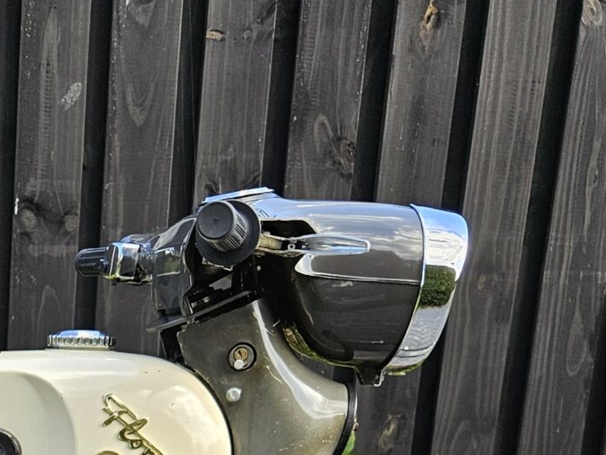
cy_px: 742
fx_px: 1471
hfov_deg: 21.2
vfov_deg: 15.7
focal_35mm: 84
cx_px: -171
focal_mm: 5.4
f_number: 1.8
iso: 50
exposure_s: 1/374
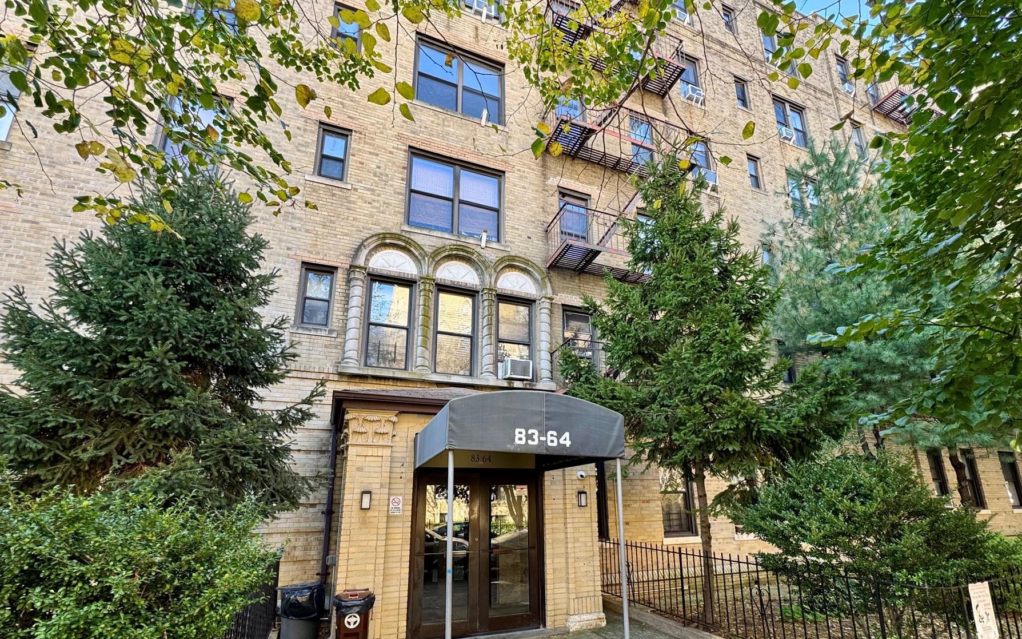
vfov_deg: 67.2
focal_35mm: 17
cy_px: 387
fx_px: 473
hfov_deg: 94.3
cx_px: 540
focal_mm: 2.22
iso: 64
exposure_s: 1/99
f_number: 2.2
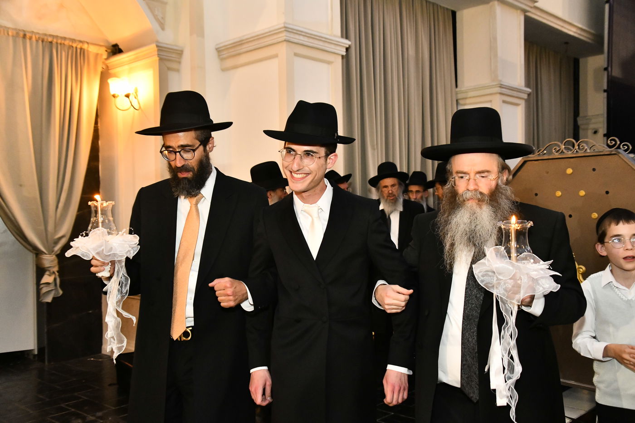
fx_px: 635
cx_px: 318
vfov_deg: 36.9
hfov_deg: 53.1
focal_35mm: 36
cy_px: 212
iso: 3200
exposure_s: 1/125
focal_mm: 36
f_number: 5.6
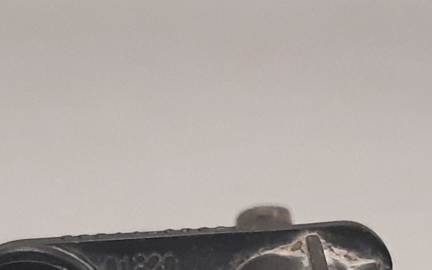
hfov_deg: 25.5
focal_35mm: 81
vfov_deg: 14.9
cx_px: 219
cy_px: 411
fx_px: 954
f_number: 1.7
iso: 200
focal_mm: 3.93
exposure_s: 1/50
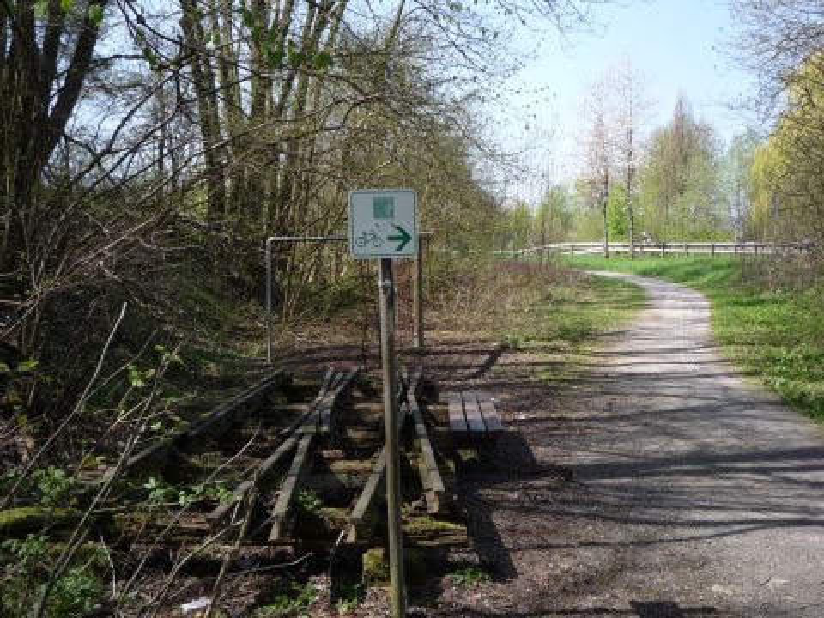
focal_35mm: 40
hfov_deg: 46.8
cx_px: 412
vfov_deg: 36.0
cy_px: 309
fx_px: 952
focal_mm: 5.2
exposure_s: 1/320
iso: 100
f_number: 4
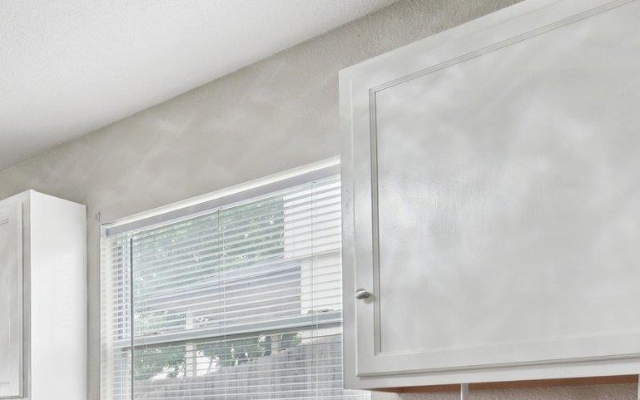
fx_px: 663
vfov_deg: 29.9
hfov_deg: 38.4
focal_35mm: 38
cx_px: -126
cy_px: 448
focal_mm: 14
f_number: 8
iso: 400
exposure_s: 1/25
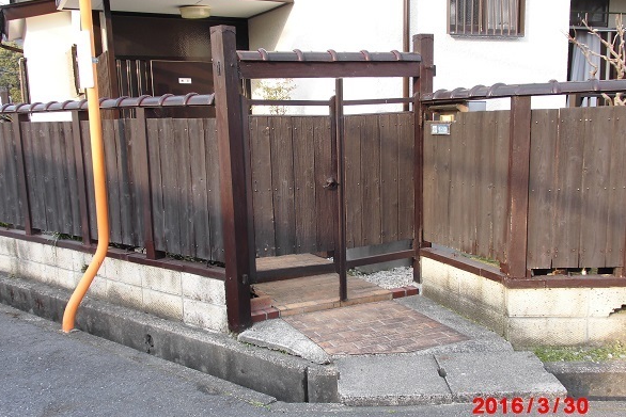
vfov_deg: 40.0
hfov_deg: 57.2
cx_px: 317
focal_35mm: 33
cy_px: 215
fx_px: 574
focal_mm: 5.47
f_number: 3.3
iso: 80
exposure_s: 1/125
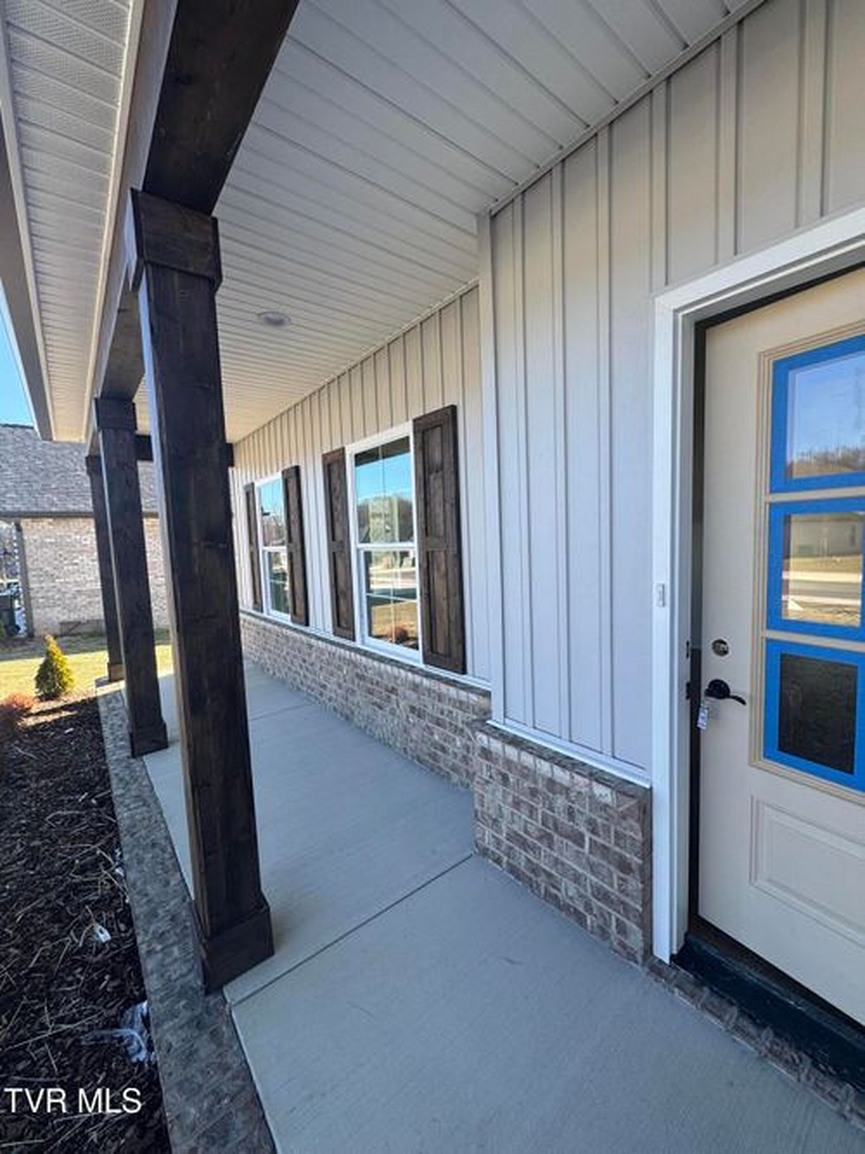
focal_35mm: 14
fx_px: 467
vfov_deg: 102.1
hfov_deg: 85.7
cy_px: 577
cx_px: 432
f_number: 2.2
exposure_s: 1/343
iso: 40
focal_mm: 2.22
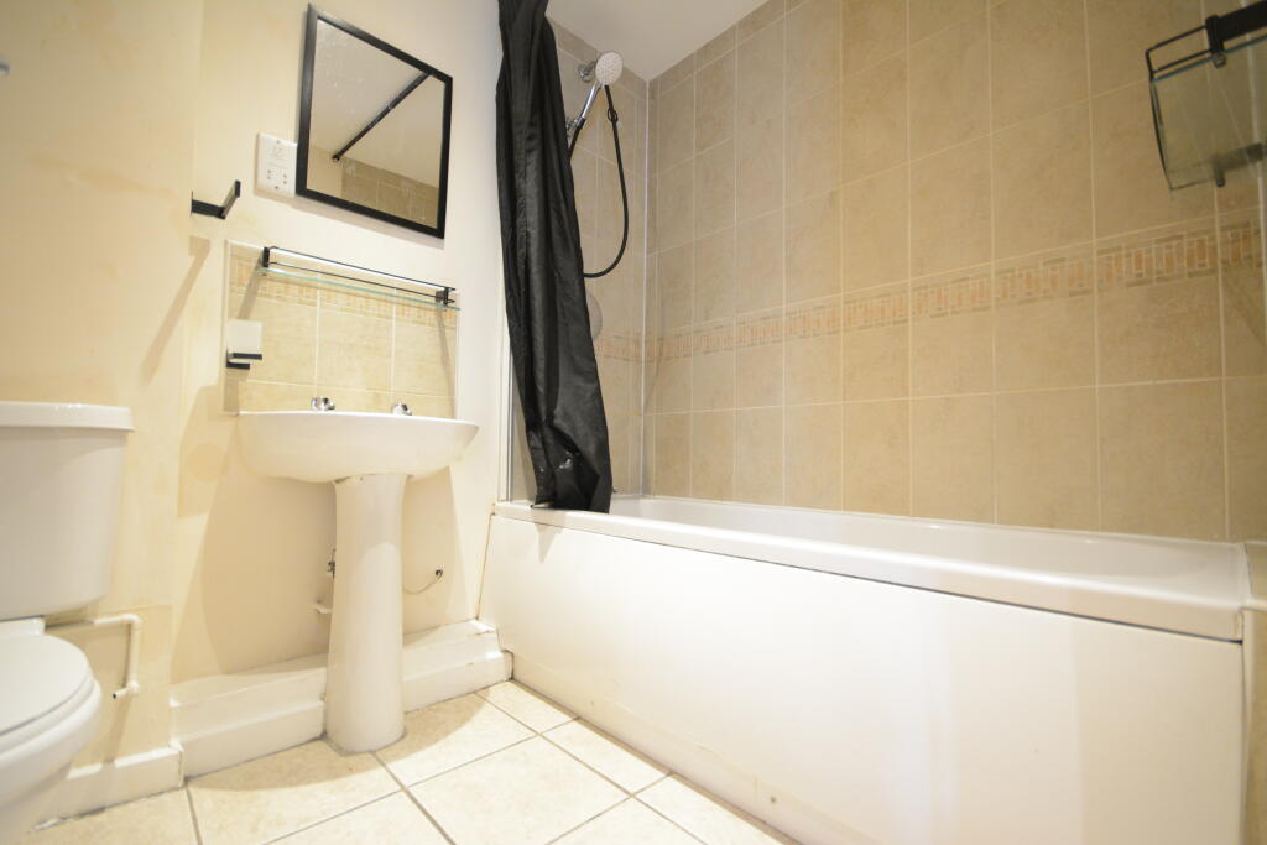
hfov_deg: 100.4
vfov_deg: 77.3
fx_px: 528
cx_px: 634
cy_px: 422
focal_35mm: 15
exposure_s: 1/15
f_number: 4
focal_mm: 10
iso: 1600
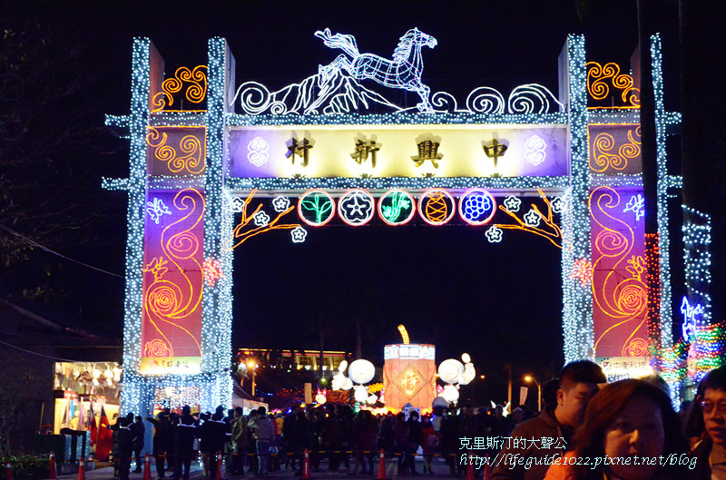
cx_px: 363
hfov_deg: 33.5
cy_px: 240
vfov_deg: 22.5
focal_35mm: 60
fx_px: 1207
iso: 6400
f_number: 8
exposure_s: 1/40
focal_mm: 40
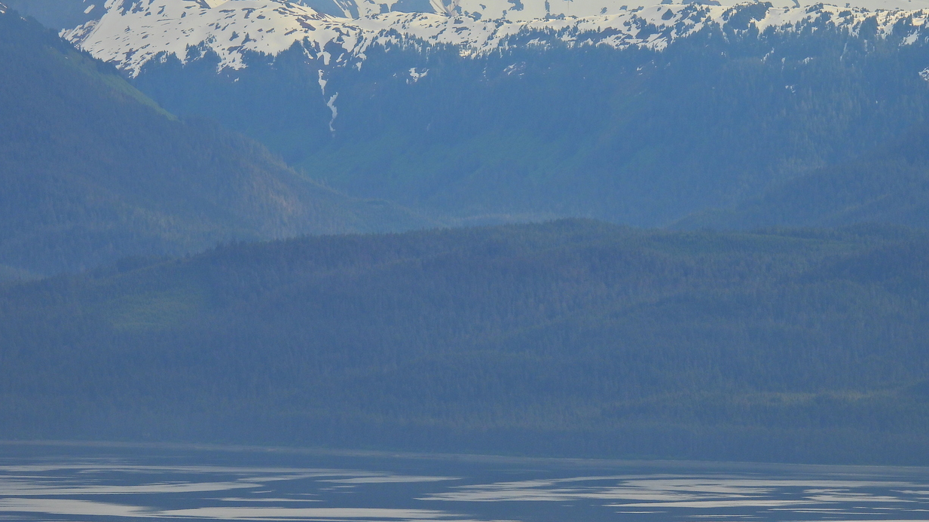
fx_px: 9753
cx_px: 465
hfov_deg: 5.5
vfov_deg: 3.1
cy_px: 240
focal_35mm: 396
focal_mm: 62.5
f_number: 5
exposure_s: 1/1000
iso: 100
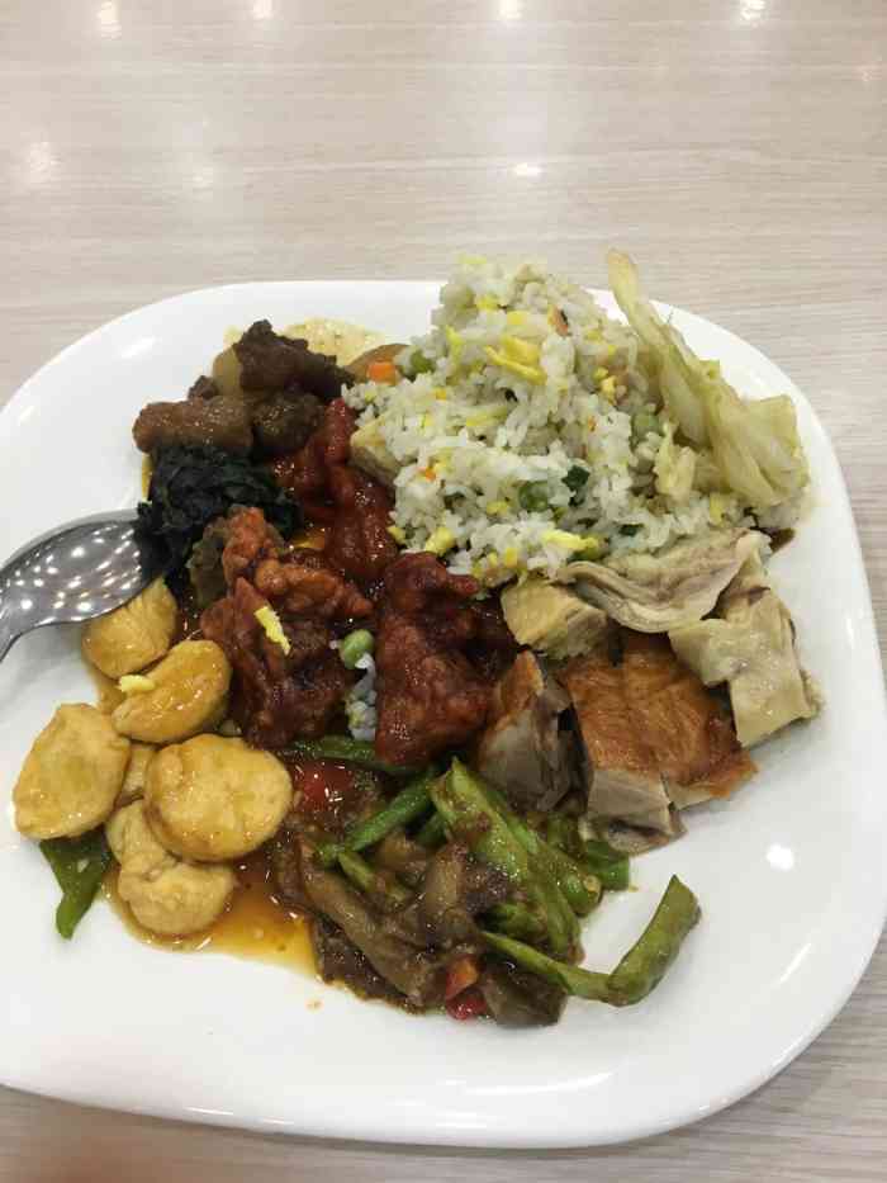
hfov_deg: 48.2
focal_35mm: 29
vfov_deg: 61.7
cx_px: 444
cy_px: 592
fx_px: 991
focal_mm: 4.15
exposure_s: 1/33
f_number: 2.2
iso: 80
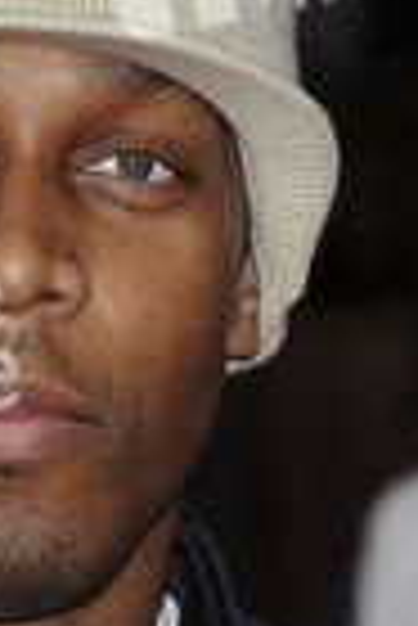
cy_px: 608
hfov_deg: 2.8
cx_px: -79
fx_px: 8408
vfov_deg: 4.3
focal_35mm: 484
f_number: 5.6
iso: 200
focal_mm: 112
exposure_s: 1/160
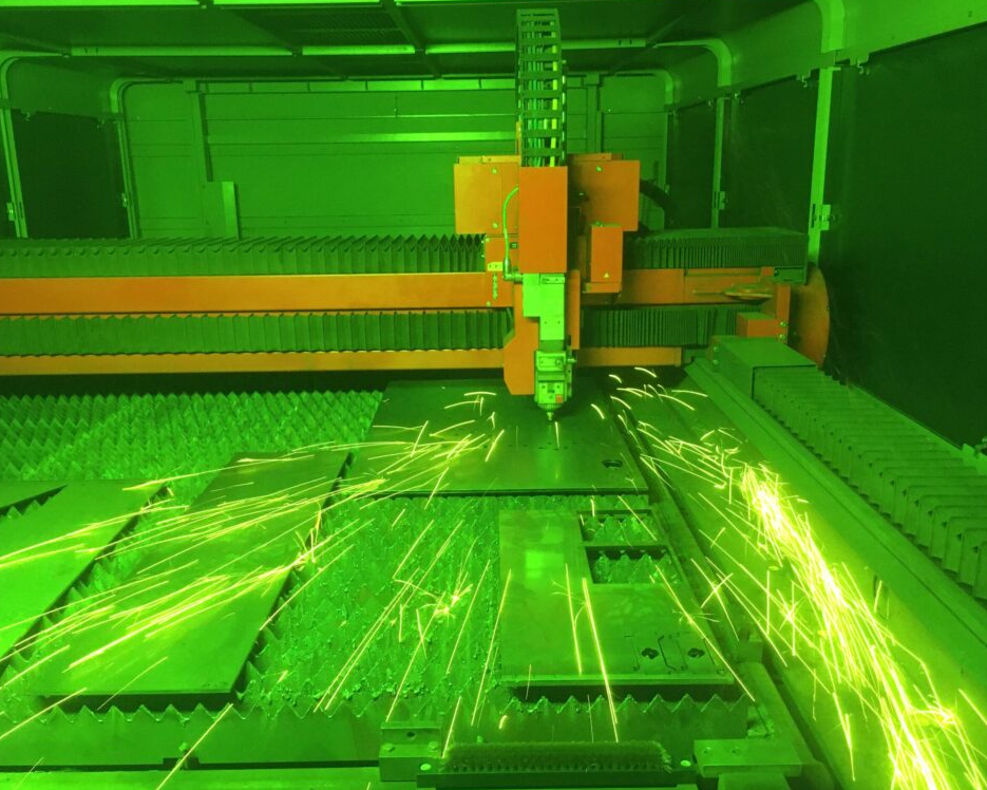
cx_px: 495
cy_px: 394
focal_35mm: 31
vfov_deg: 47.1
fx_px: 906
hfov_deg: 57.2
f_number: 2.2
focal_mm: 4.15
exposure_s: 1/17
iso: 400
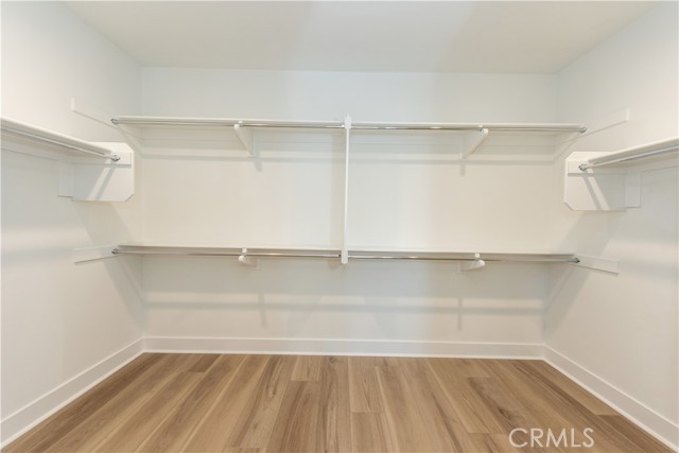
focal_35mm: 14
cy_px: 226
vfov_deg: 81.2
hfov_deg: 104.2
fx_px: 264
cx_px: 340
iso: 800
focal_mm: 14
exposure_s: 1/80
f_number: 4.5
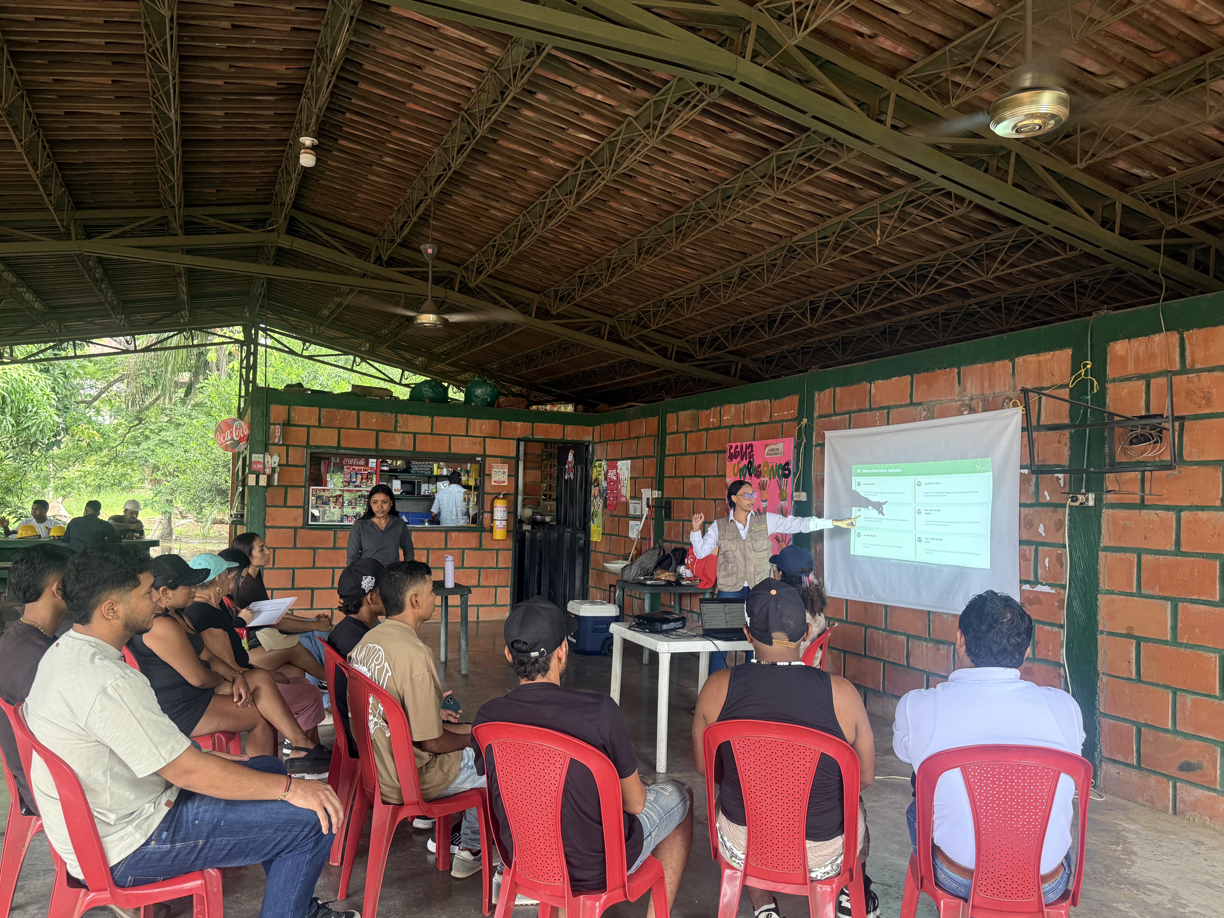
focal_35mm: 25
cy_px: 468
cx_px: 599
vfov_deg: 54.9
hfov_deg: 69.4
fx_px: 884
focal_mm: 6.76
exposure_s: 1/60
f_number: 1.78
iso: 200
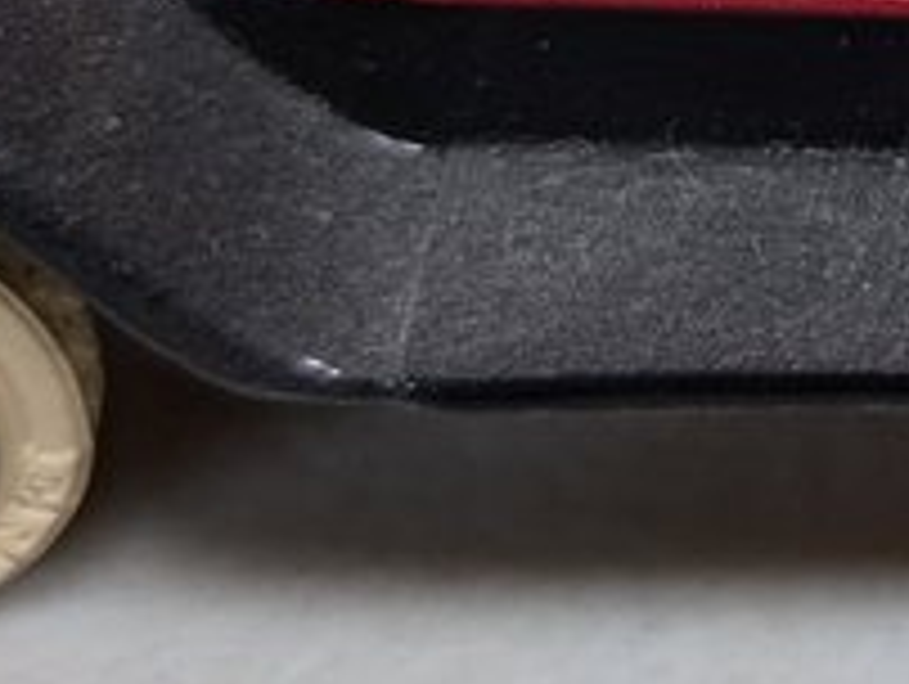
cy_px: -245
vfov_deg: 8.2
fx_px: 4706
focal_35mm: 179
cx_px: 1744
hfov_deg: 10.3
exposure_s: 1/90
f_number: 1.68
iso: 117
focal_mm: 6.9
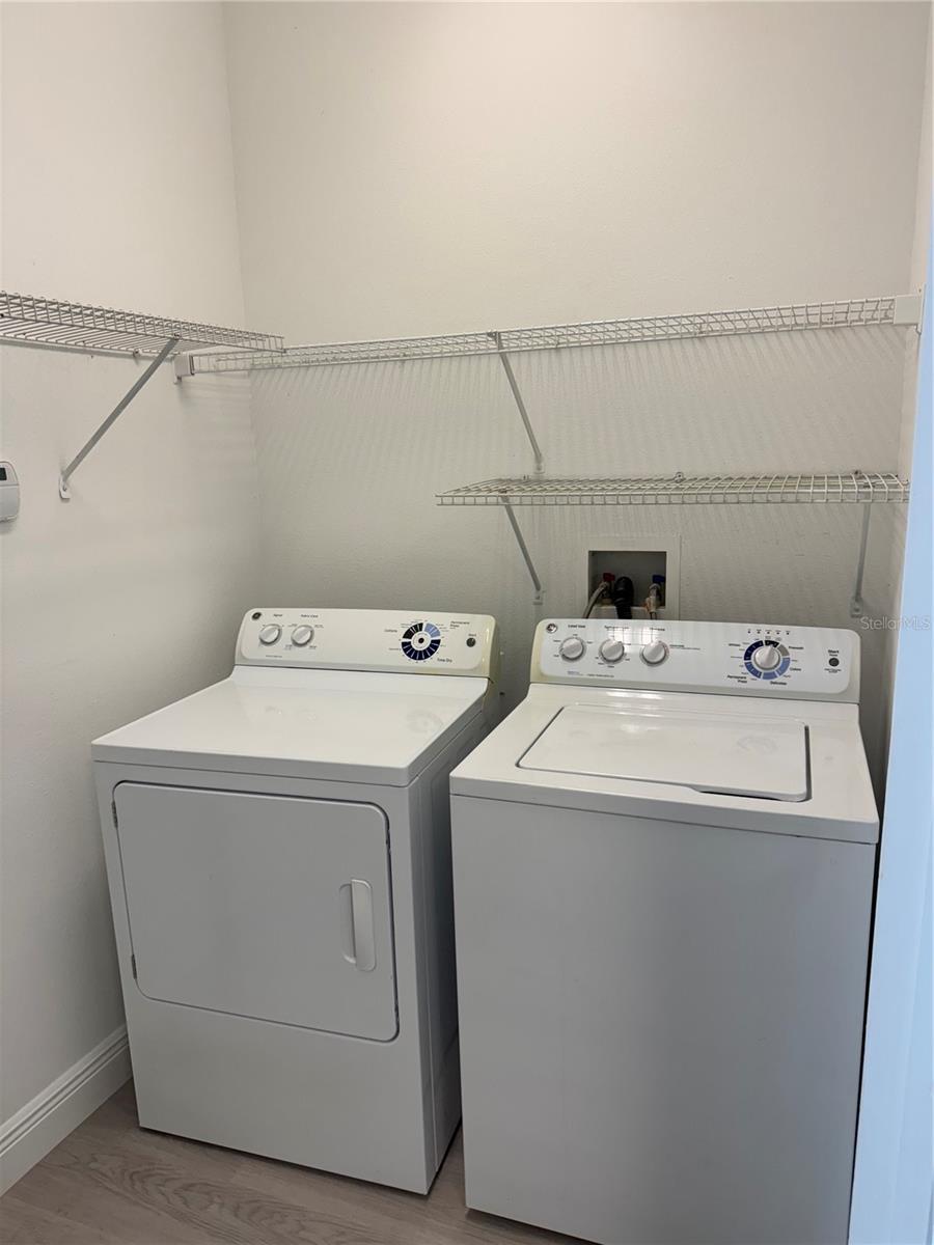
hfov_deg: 56.8
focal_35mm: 24
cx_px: 467
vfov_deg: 71.6
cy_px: 622
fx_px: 863
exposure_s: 1/120
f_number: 1.78
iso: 100
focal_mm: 6.76
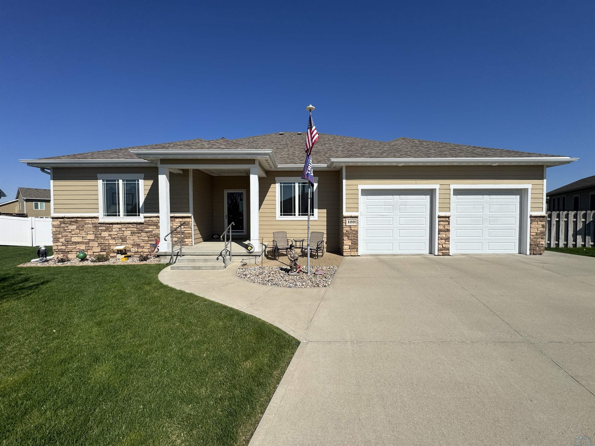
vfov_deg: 85.7
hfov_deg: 102.1
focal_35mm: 14
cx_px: 298
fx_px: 241
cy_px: 223
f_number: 2.2
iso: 40
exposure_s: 1/3906
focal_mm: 2.22
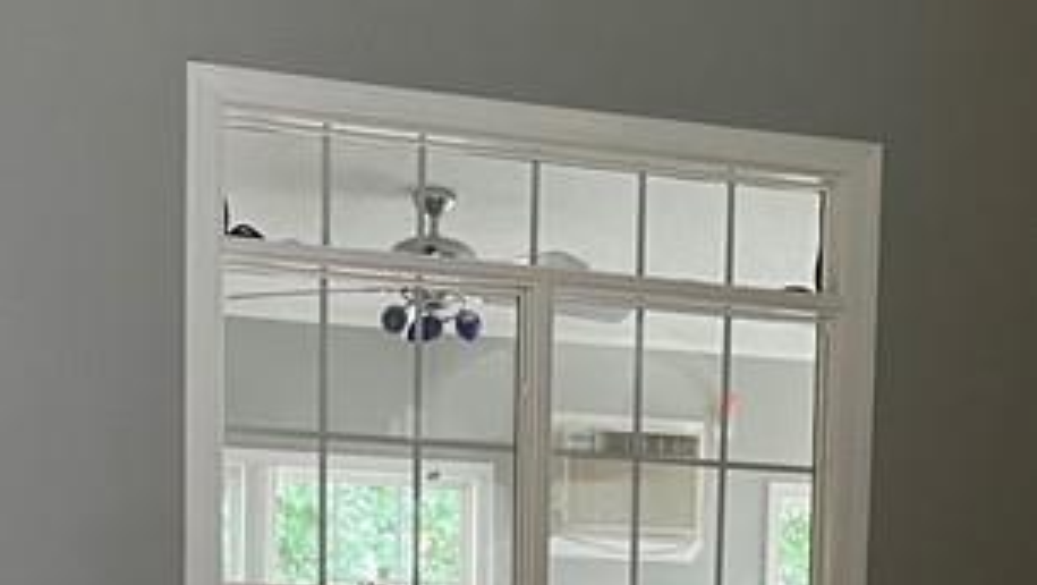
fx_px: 2614
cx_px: 595
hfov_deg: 22.4
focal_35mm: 95
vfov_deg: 12.0
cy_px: 976
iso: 500
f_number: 1.5
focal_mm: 5.7
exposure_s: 1/60
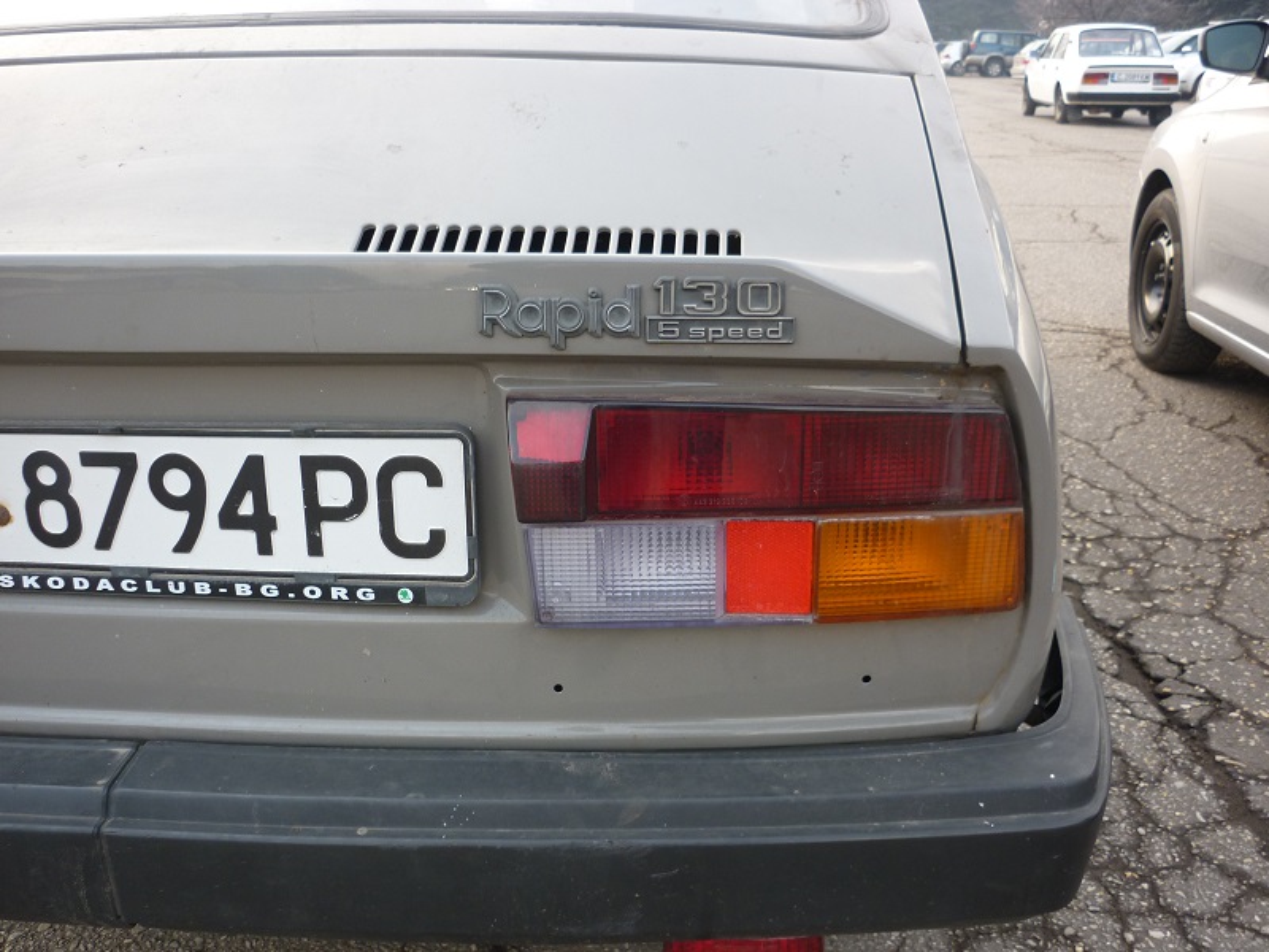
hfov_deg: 55.4
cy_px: 476
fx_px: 1210
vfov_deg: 42.9
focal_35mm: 33
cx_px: 634
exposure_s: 1/50
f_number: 2.8
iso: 80
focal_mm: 5.5
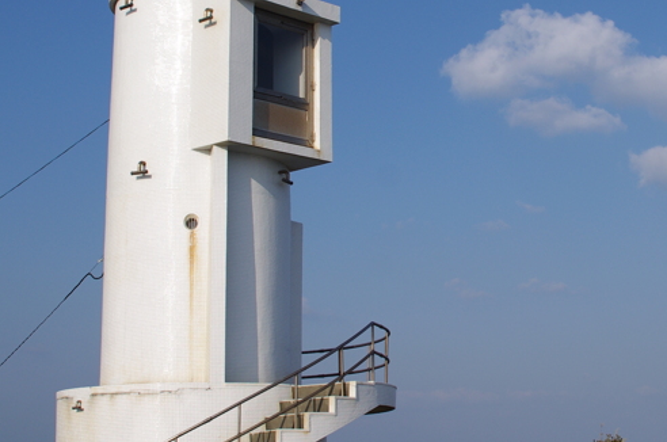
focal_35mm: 75
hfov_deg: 26.7
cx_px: 493
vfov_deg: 18.1
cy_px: 155
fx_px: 1387
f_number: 7.1
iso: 100
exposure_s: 1/800
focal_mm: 24
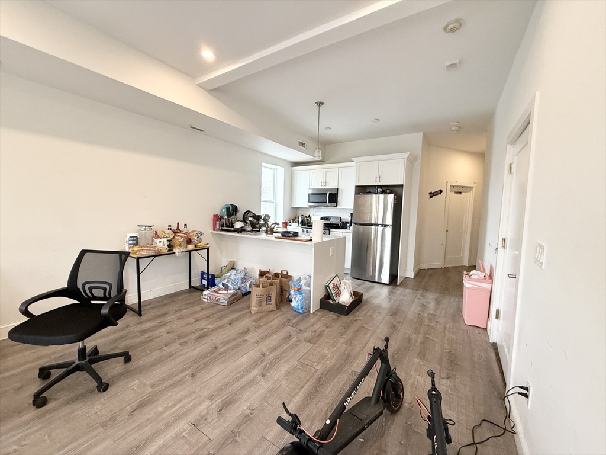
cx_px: 303
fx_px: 245
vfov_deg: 85.7
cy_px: 228
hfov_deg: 102.1
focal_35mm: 14
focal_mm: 2.22
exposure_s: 1/120
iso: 320
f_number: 2.2
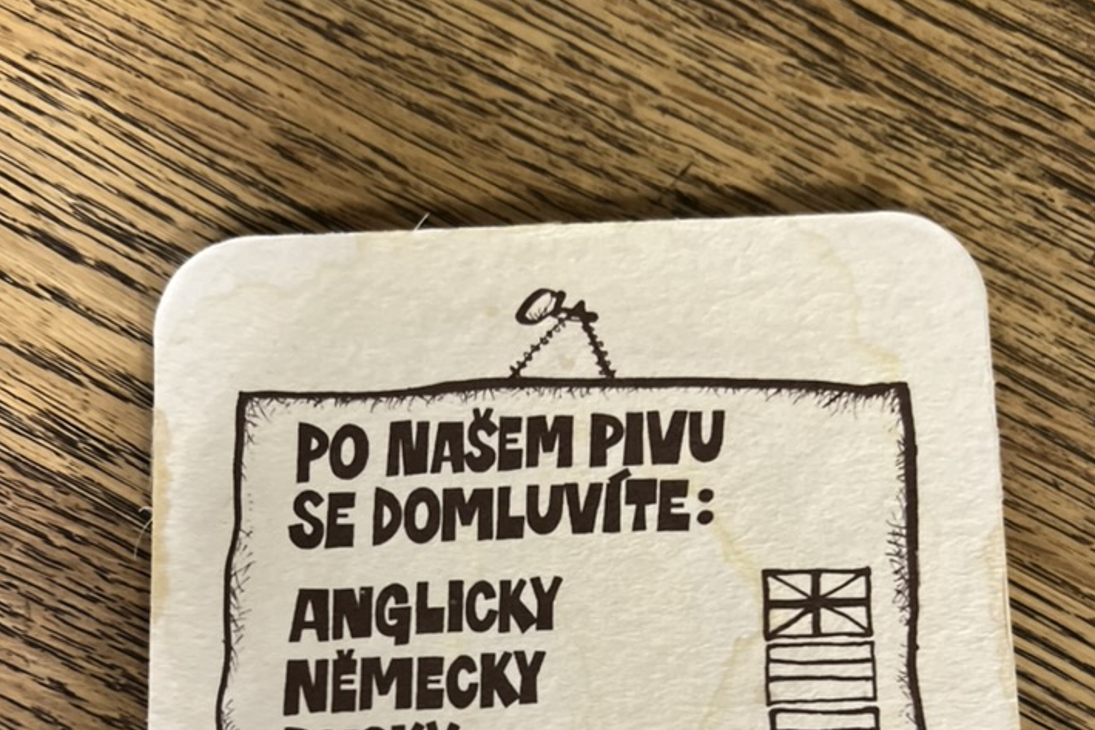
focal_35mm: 39
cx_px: 549
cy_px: 654
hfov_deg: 49.6
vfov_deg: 32.5
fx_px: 1186
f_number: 1.5
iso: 400
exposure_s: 1/50
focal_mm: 5.7
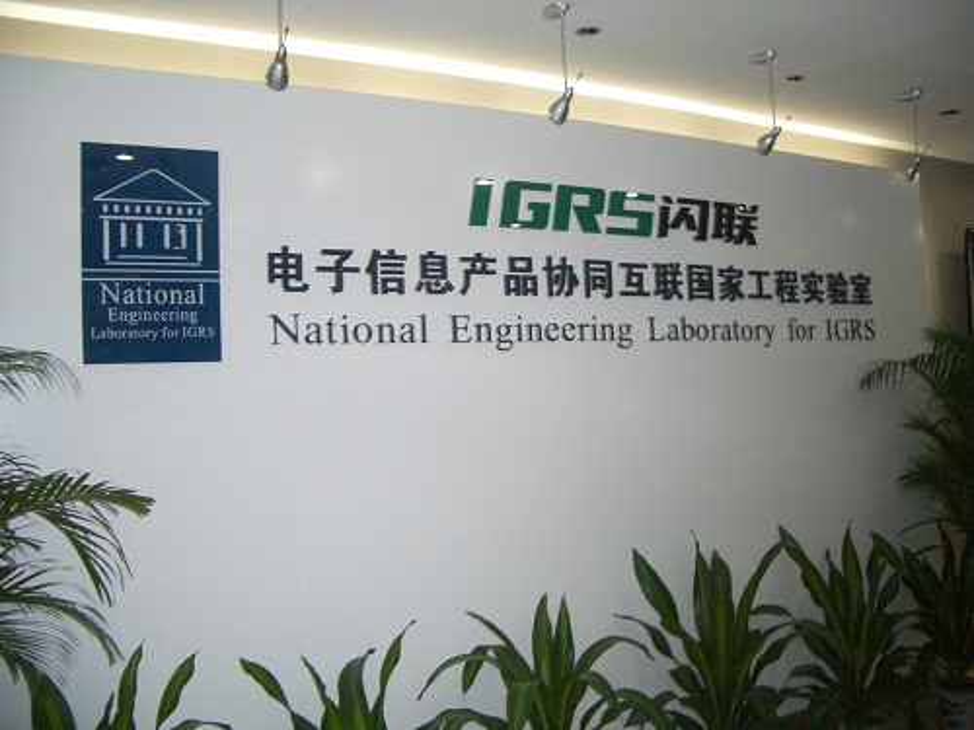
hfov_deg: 52.6
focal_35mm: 35
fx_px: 985
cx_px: 487
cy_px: 365
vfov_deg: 40.7
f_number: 2.6
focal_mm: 5.8
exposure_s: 1/60
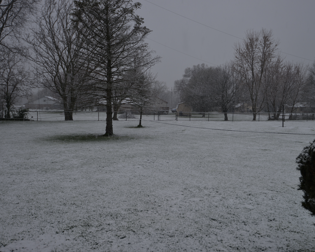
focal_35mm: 33
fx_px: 308
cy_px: 126
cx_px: 180
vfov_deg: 44.5
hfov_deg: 54.0
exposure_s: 1/60
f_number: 4
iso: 100
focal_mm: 29
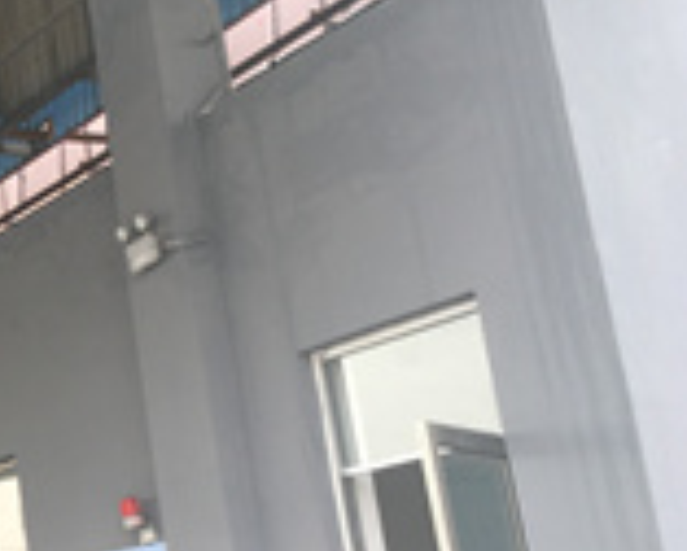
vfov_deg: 21.1
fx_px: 1466
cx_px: -158
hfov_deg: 23.8
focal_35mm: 72
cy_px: 407
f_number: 2.2
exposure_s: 1/121
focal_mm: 4.15
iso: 25
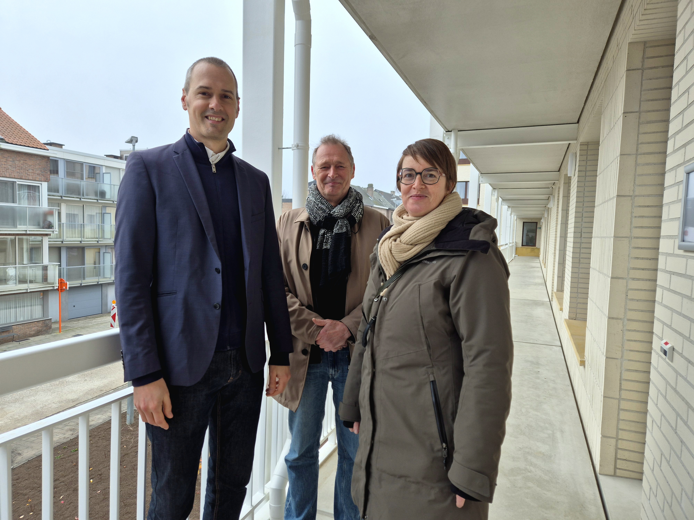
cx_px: 347
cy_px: 260
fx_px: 461
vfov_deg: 58.9
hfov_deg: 73.9
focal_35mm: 23
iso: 25
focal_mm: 5.4
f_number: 1.8
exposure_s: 1/208
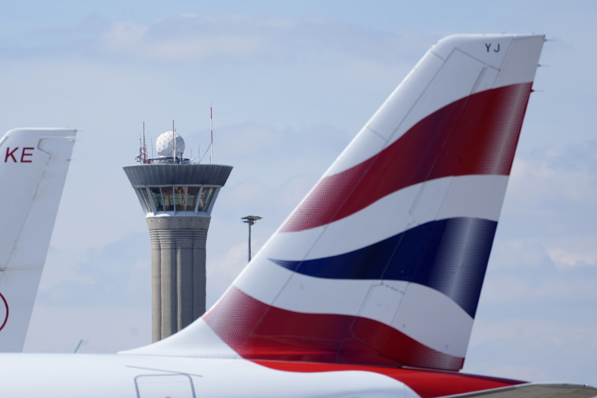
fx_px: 7973
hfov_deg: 4.3
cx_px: 245
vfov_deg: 2.9
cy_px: 204
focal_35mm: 481
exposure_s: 1/800
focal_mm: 400
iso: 200
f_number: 7.1
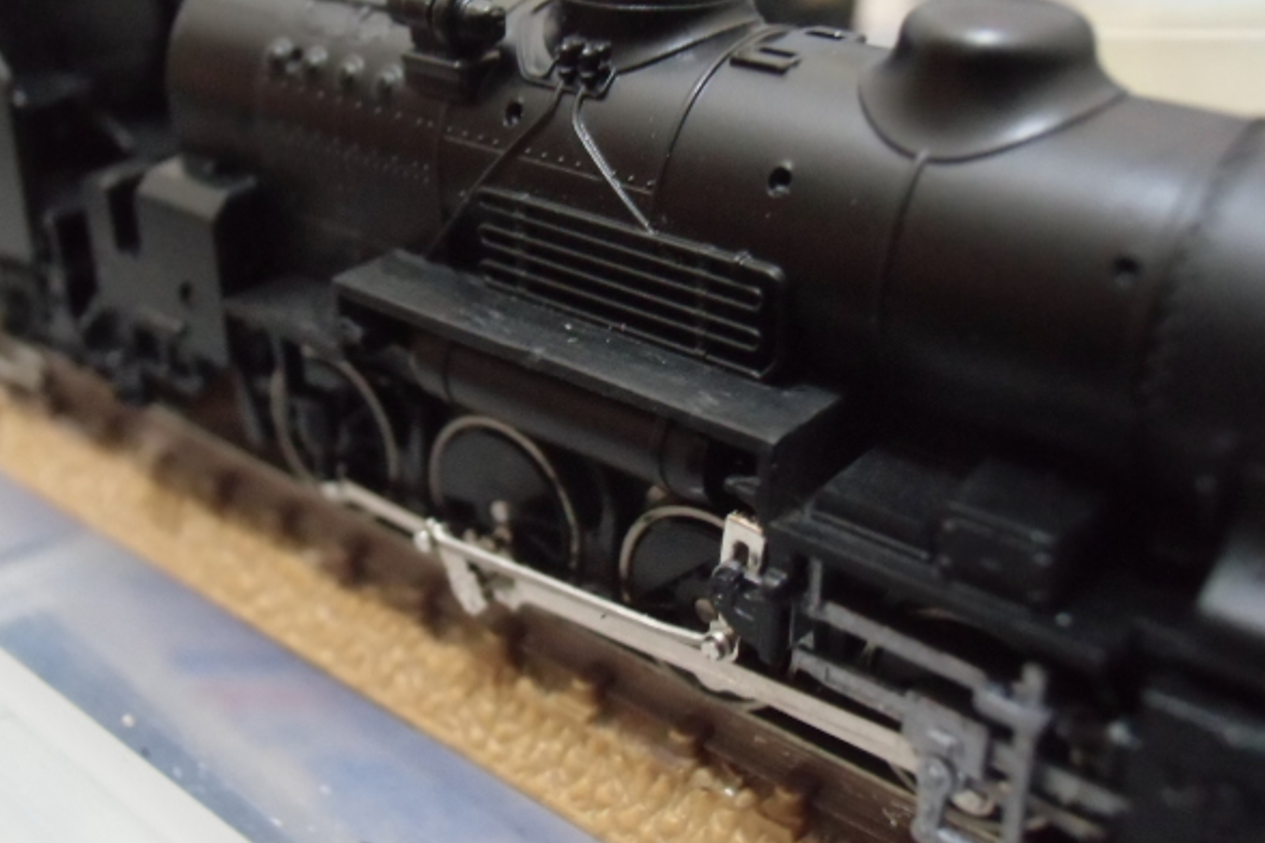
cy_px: 389
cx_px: 589
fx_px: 1511
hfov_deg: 45.4
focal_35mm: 43
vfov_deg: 31.2
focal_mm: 6.67
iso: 800
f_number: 3.9
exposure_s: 1/8
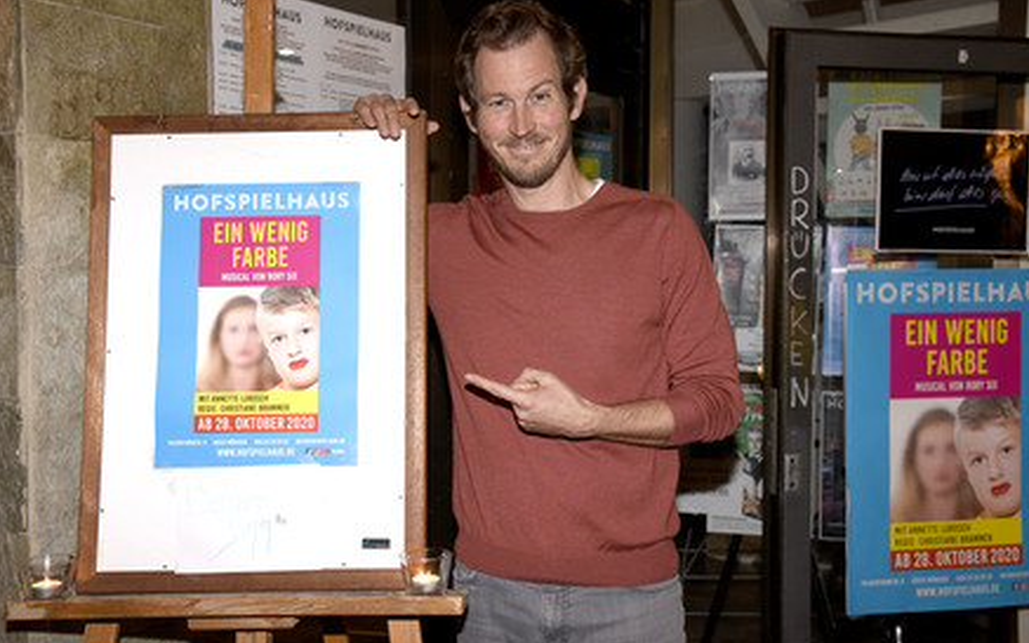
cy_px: 330
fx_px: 1178
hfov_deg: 47.2
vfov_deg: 30.5
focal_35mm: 42
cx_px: 507
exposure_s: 1/60
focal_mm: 40
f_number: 6.3
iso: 2000
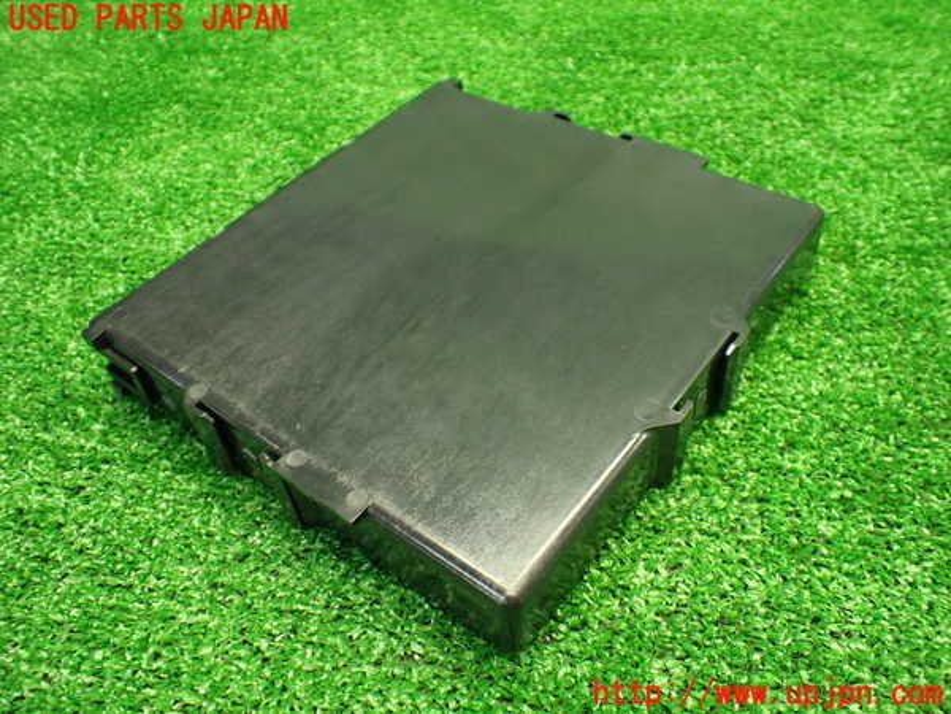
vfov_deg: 46.8
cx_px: 476
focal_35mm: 30
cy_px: 357
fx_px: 824
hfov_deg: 60.0
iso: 800
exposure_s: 1/100
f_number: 2.3
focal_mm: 5.4
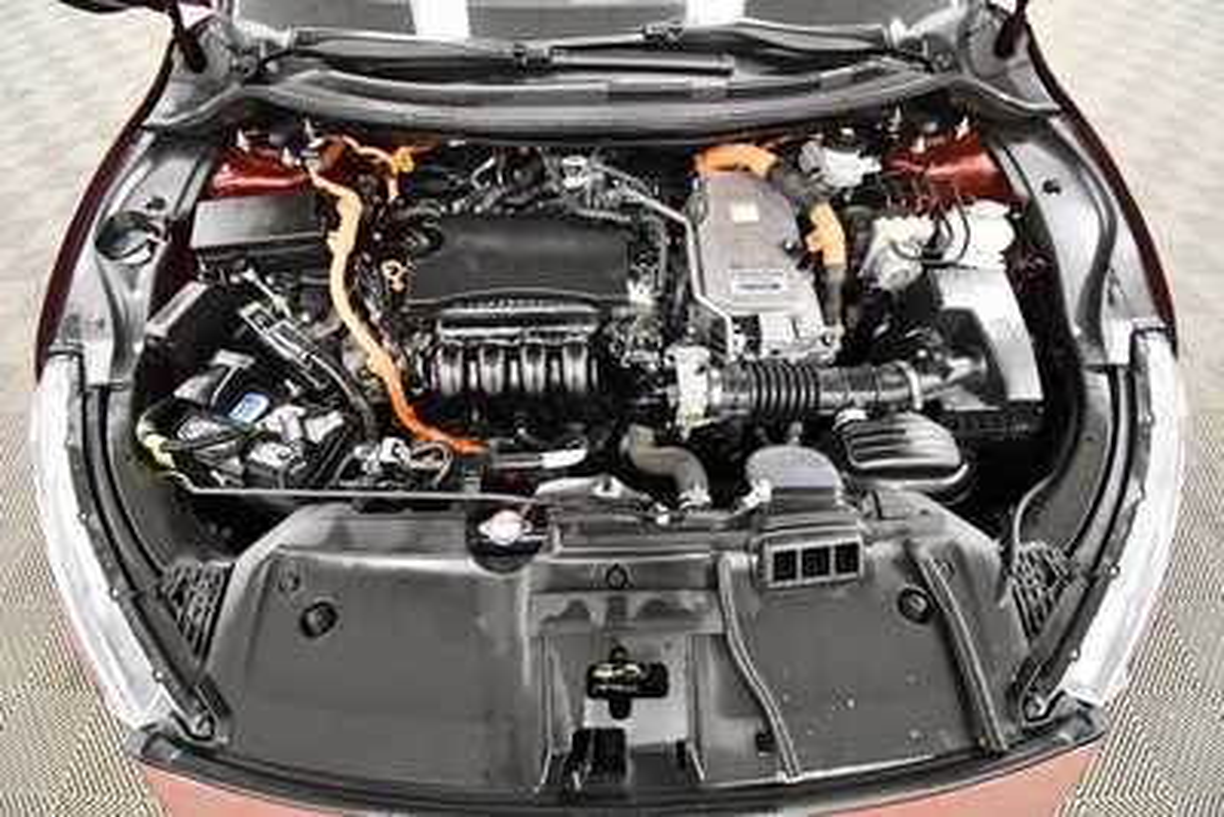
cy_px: 408
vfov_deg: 77.4
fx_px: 510
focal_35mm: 15
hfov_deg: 100.4
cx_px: 612
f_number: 4.5
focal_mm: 10
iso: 3200
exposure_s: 1/100
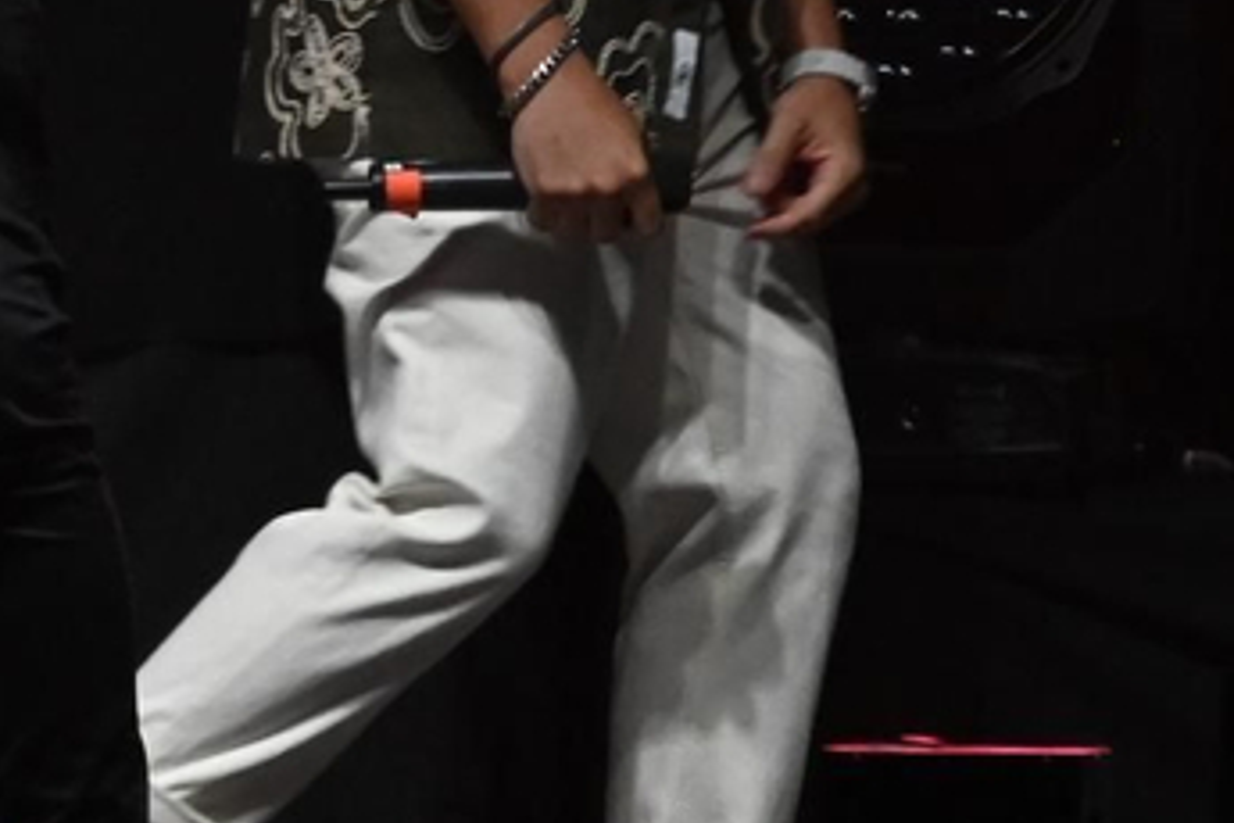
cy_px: -165
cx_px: -780
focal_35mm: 1391
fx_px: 47677
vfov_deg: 1.0
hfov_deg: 1.5
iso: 2500
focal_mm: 200
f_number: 6
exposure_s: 1/200
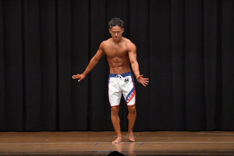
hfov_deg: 8.6
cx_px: 117
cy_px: 78
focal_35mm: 240
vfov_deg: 5.7
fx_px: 1559
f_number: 5.6
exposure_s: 1/400
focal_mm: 160
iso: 6400
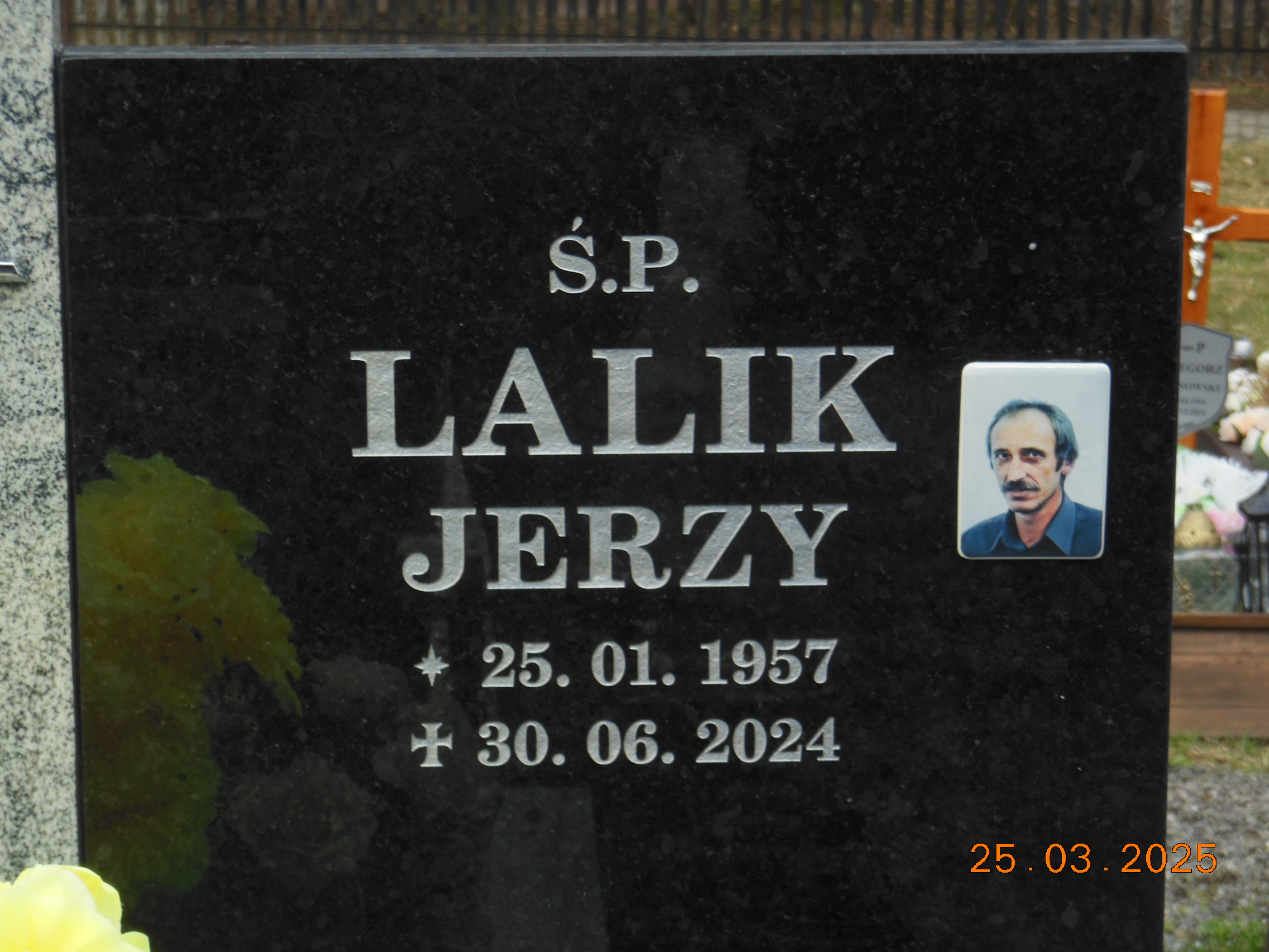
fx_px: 4069
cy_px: 476
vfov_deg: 13.3
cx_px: 634
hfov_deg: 17.7
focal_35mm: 111
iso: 125
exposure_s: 1/400
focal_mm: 19.7
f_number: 4.8
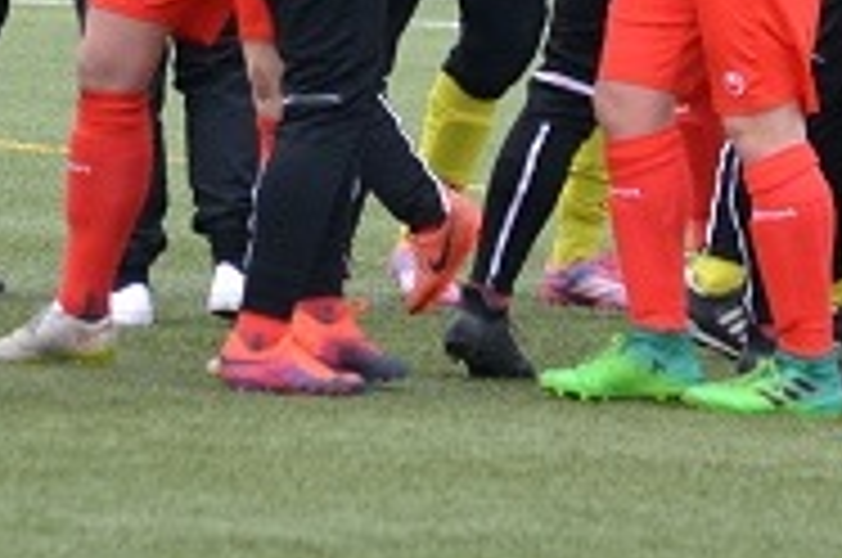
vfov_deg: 2.0
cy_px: -117
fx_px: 16280
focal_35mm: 697
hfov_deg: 3.0
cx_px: 520
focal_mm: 185
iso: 1600
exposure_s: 1/400
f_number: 5
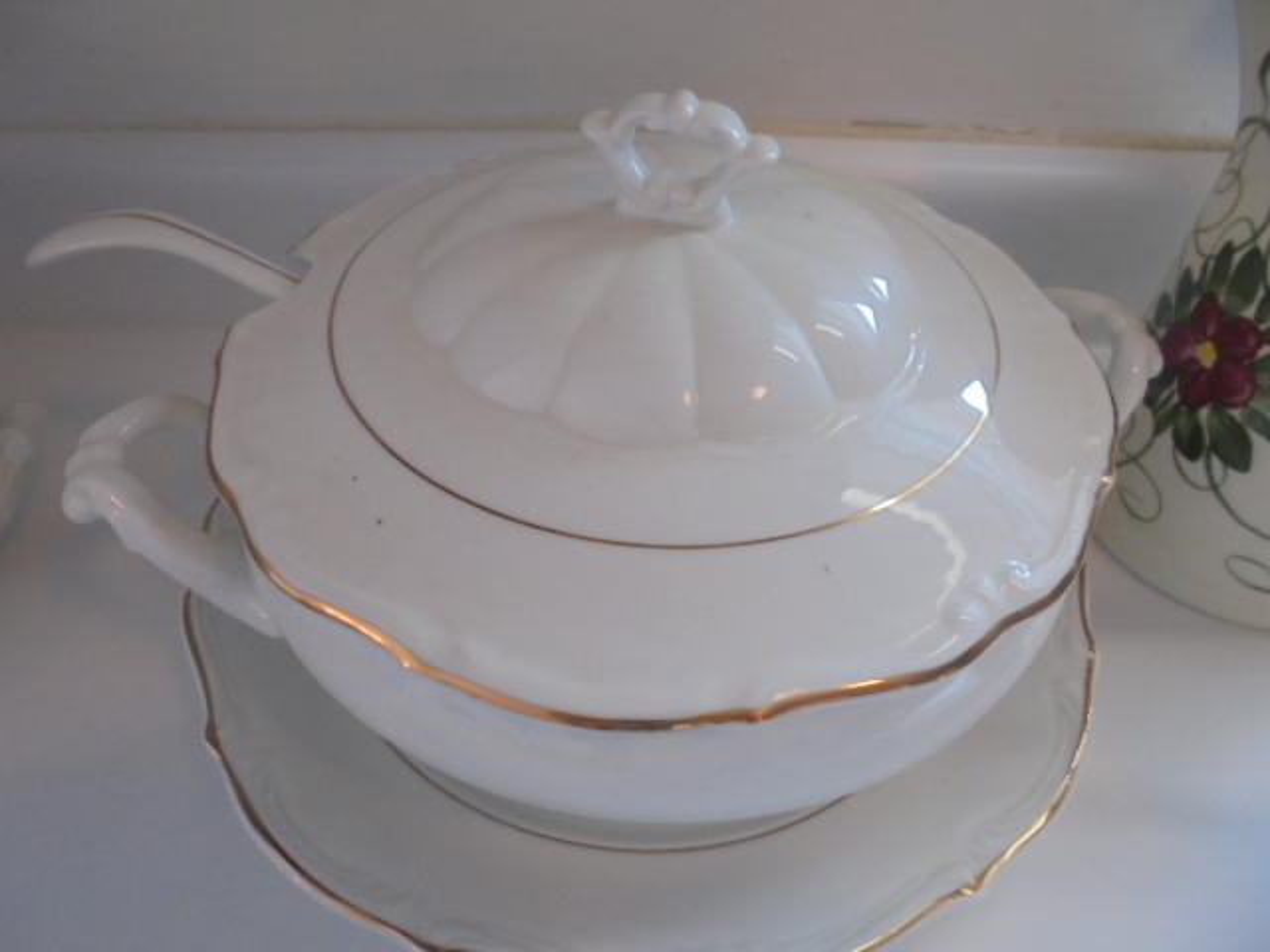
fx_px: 954
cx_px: 635
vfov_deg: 53.1
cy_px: 476
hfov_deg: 67.3
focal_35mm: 26
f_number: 3.5
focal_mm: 4.6
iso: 200
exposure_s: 1/30
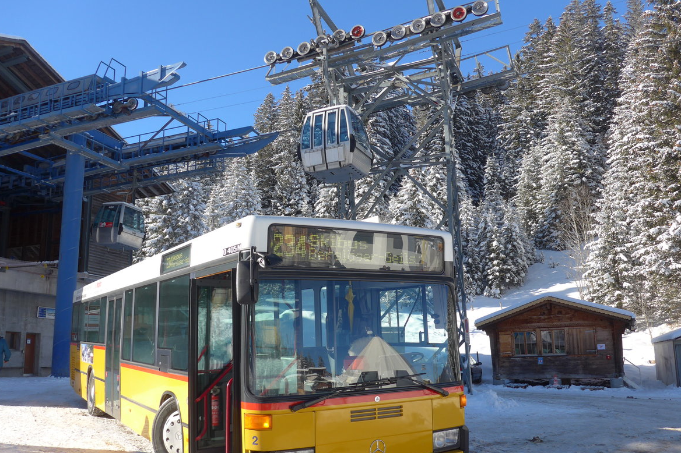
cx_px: 333
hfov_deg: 60.3
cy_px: 261
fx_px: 586
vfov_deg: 42.2
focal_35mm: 31
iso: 80
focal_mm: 6
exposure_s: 1/800
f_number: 2.8
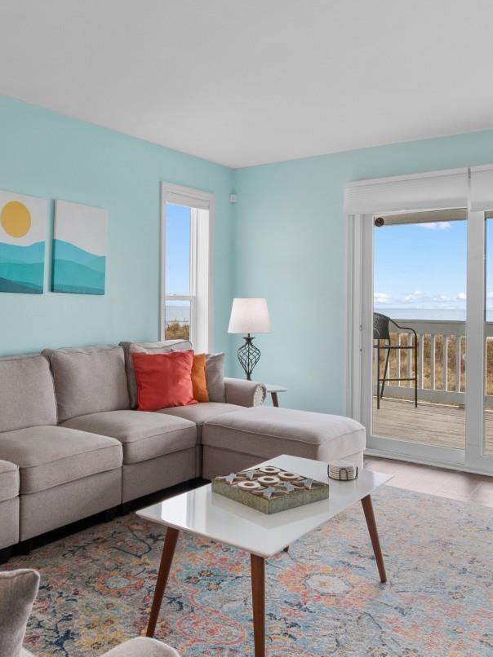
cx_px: 178
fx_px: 551
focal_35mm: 29
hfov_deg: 47.7
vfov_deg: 61.6
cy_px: 301
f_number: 4.5
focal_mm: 10
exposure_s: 1/20
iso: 100
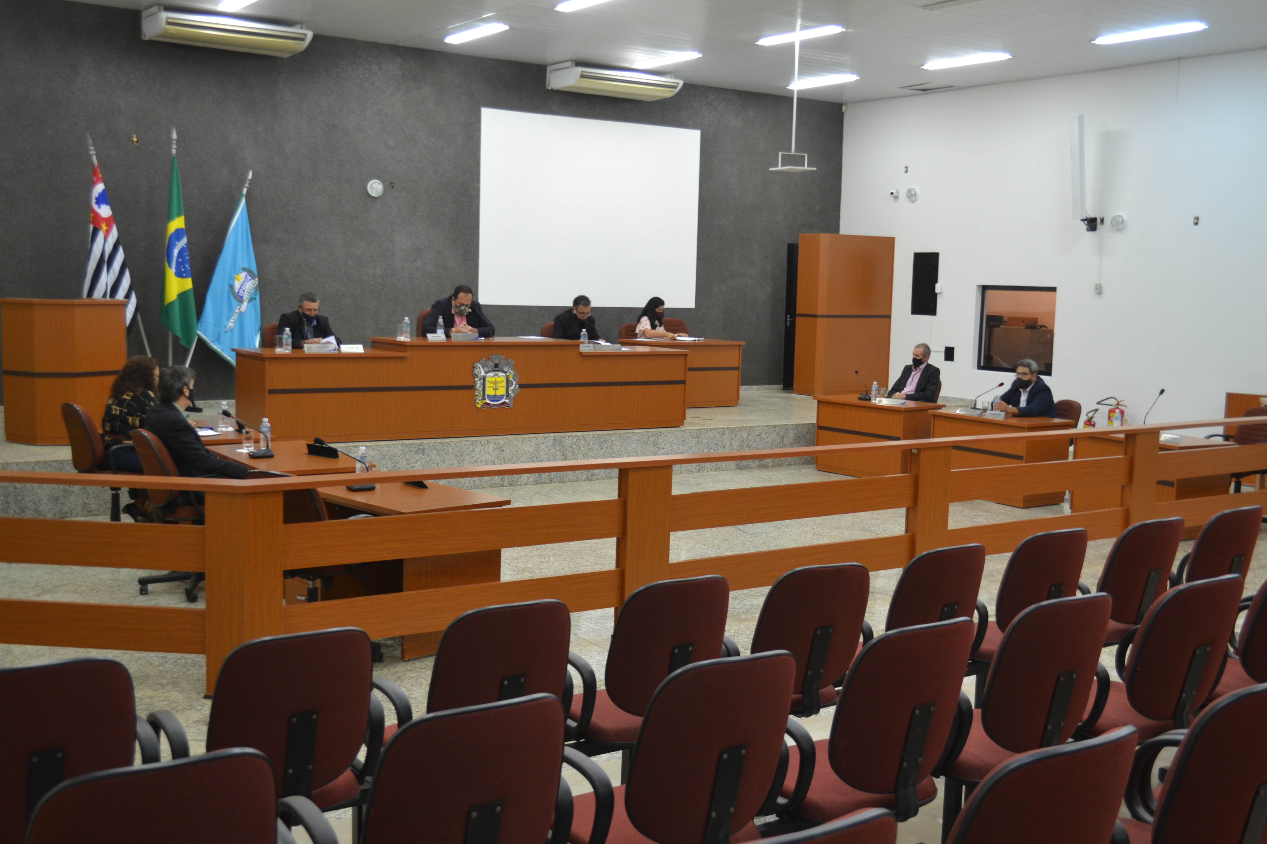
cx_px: 634
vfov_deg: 36.9
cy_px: 422
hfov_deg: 53.1
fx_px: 1267
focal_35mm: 36
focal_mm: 24
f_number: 4
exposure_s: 1/15
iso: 400
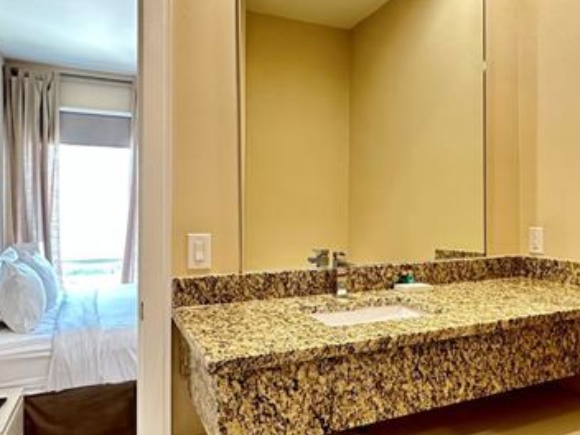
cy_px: 216
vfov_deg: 49.7
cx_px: 325
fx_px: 469
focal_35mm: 28
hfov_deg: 63.2
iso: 400
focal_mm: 2.22
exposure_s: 1/60
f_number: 2.2
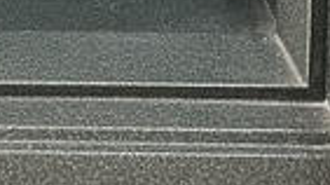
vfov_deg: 11.5
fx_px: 804
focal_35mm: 92
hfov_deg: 22.9
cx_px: 69
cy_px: -214
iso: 800
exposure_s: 1/16
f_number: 1.5
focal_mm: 5.7
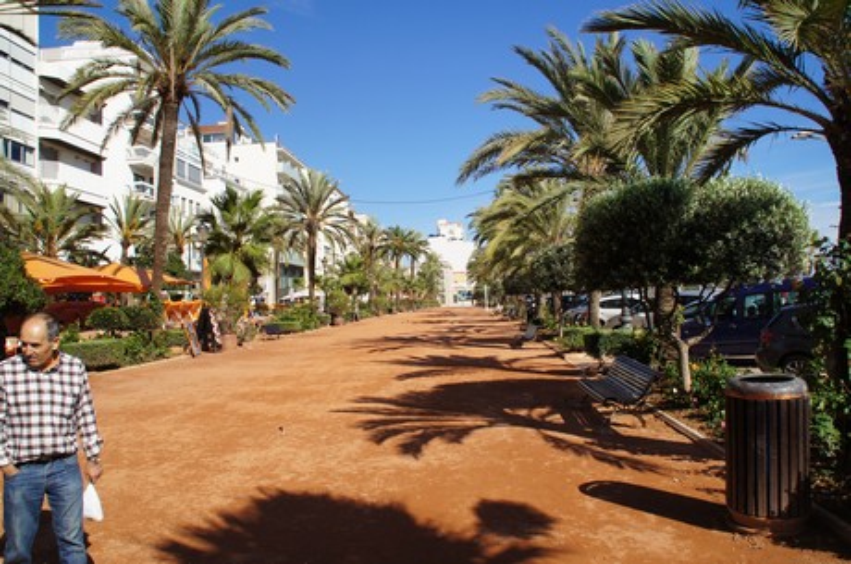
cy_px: 282
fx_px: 637
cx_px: 426
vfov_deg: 47.8
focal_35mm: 27
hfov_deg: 67.5
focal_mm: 18
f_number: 11
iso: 100
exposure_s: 1/125
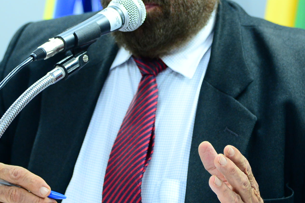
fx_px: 2262
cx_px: 143
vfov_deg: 5.1
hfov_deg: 7.7
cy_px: 41
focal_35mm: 267
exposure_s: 1/60
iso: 1600
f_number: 4
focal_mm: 112
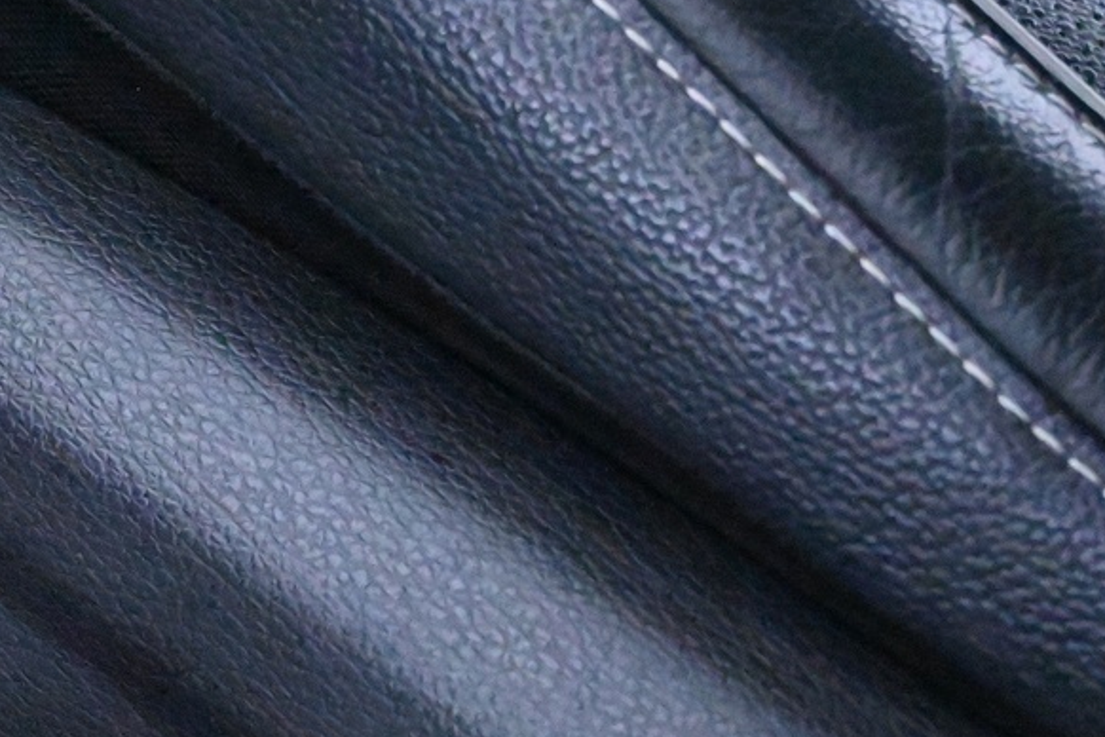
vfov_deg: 7.6
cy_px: 709
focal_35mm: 179
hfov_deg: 11.2
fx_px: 5506
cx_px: -317
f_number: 6
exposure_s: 1/60
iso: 25600
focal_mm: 43
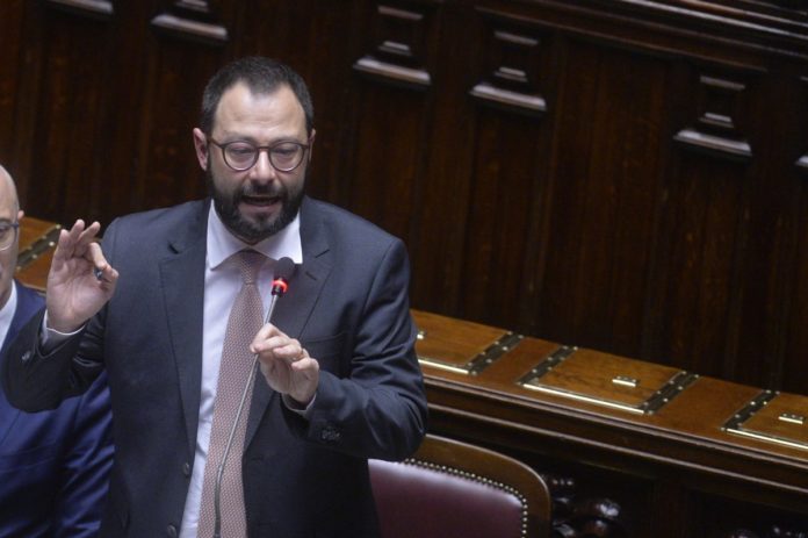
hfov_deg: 5.2
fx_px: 8971
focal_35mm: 400
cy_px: 269
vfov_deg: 3.4
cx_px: 404
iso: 4000
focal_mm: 400
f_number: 3.2
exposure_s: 1/125
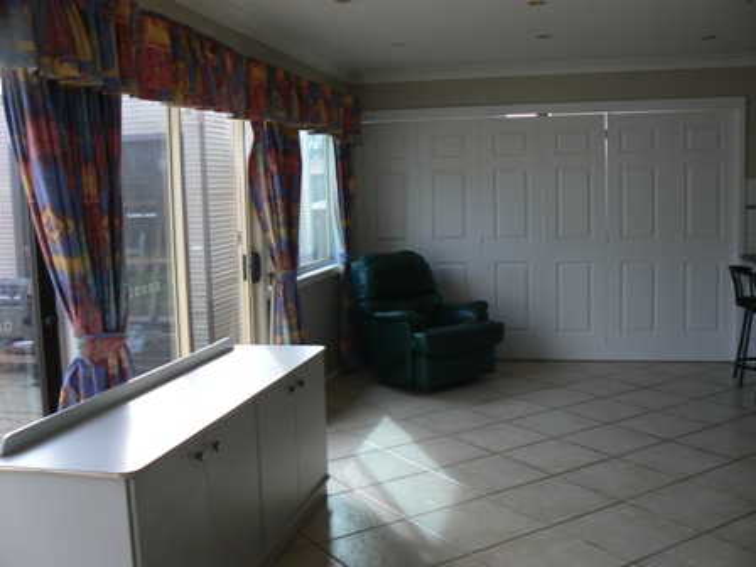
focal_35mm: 36
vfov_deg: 39.7
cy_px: 284
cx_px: 378
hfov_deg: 51.4
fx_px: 786
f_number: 2.8
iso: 80
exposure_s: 1/30
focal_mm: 6
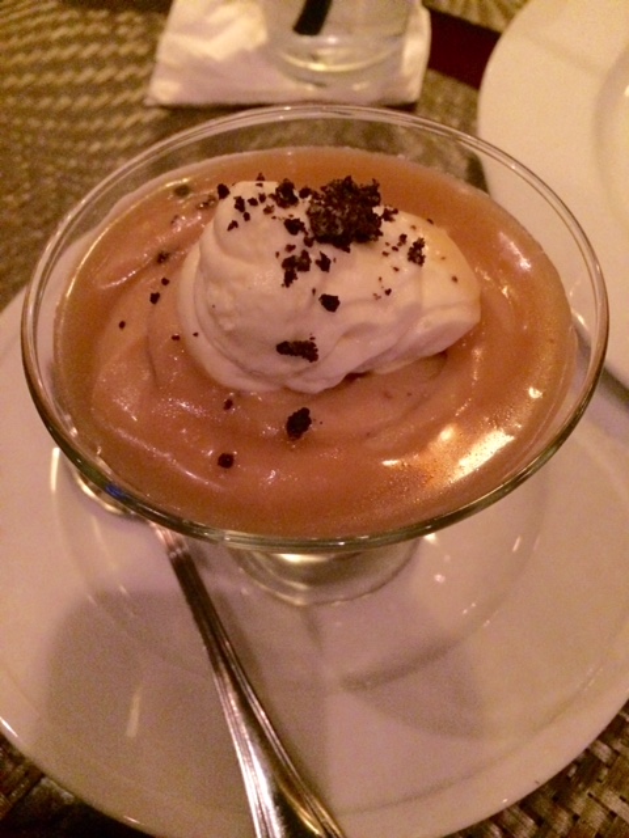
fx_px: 703
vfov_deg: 61.7
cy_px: 419
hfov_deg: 48.2
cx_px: 314
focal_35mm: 29
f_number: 2.2
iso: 500
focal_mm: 4.15
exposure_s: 1/15
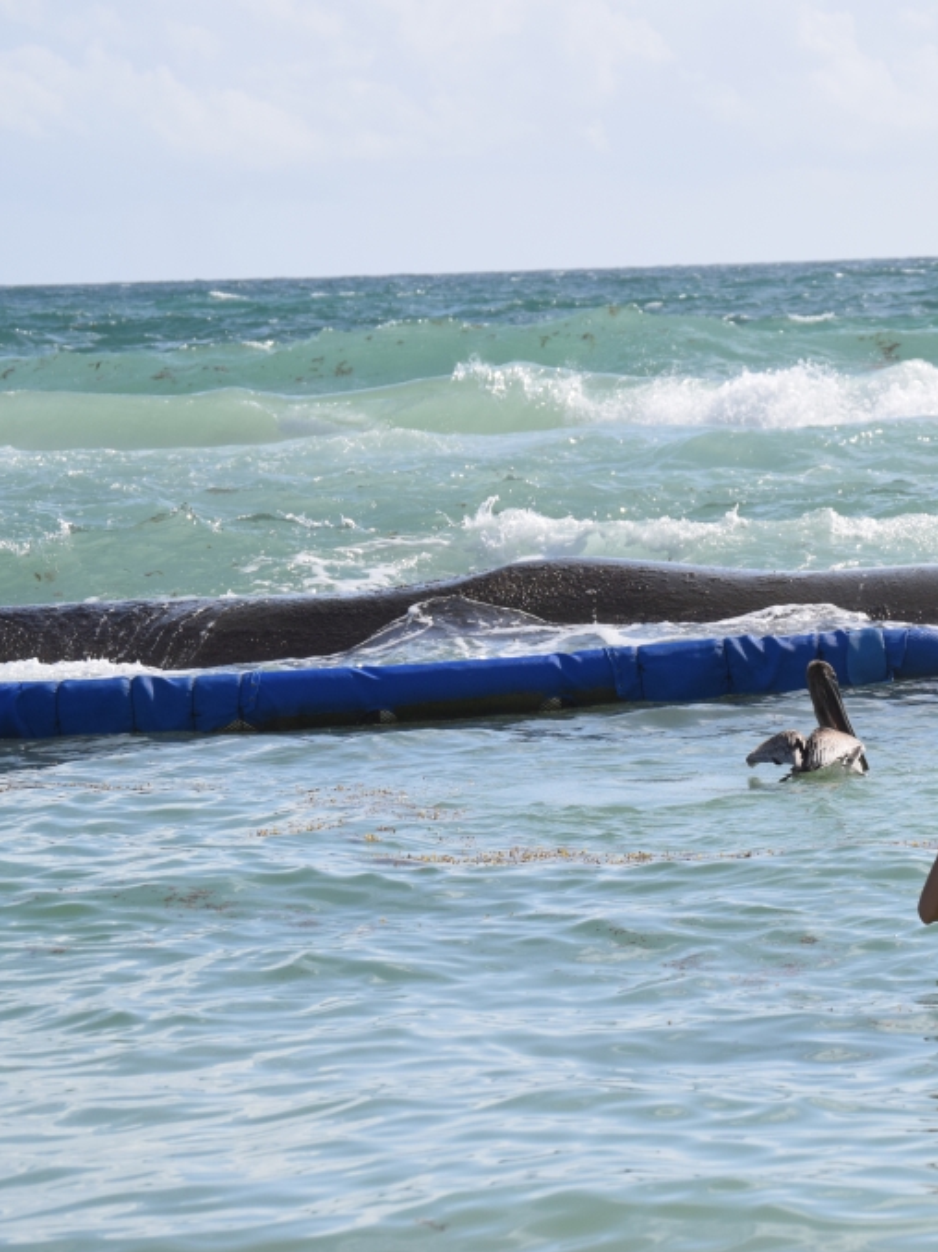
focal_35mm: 196
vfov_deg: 10.1
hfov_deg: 7.5
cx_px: 934
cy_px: 626
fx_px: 7086
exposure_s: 1/2000
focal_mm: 90
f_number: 8
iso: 400
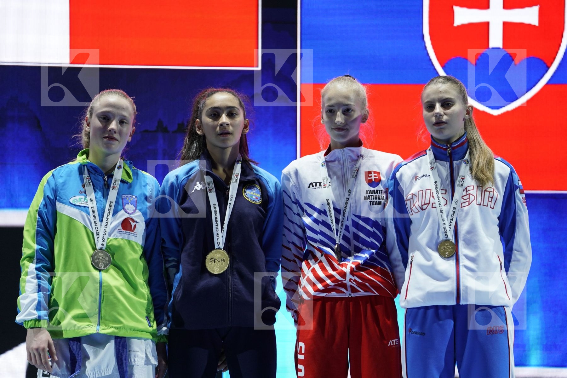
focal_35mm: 181
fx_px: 2851
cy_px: 189
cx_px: 284
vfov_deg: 7.6
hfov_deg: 11.4
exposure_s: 1/250
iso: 500
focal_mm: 181
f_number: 2.8
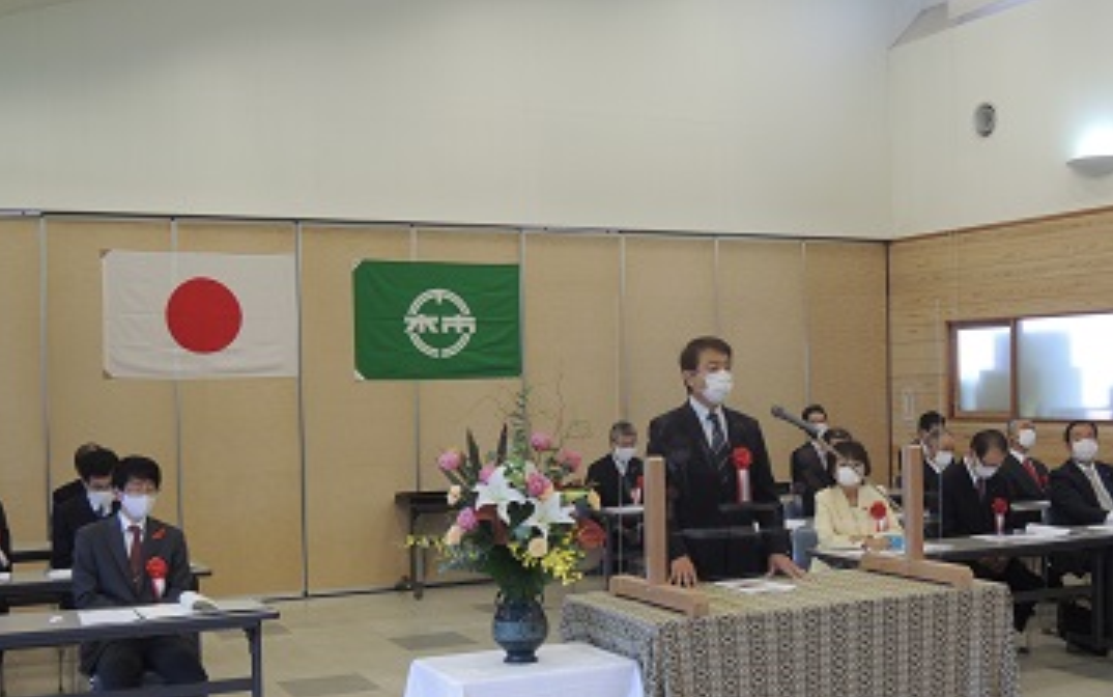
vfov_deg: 26.8
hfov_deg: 41.8
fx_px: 1456
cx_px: 556
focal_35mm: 48
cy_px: 417
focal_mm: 8.1
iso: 320
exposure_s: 1/50
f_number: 3.5
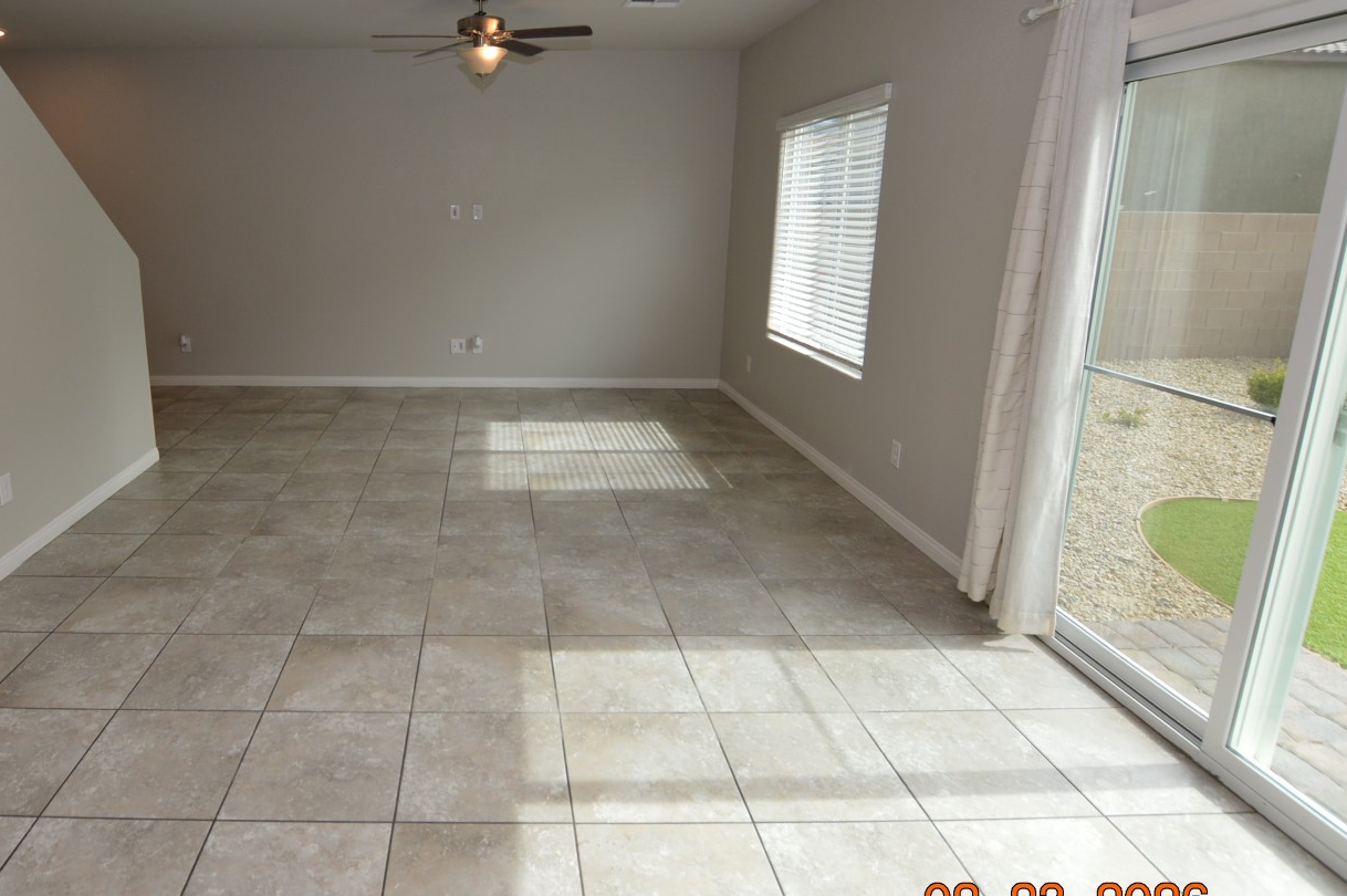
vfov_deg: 61.7
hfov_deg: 81.9
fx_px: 748
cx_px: 479
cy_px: 394
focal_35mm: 20
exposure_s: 1/125
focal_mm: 10
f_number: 5.6
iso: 280
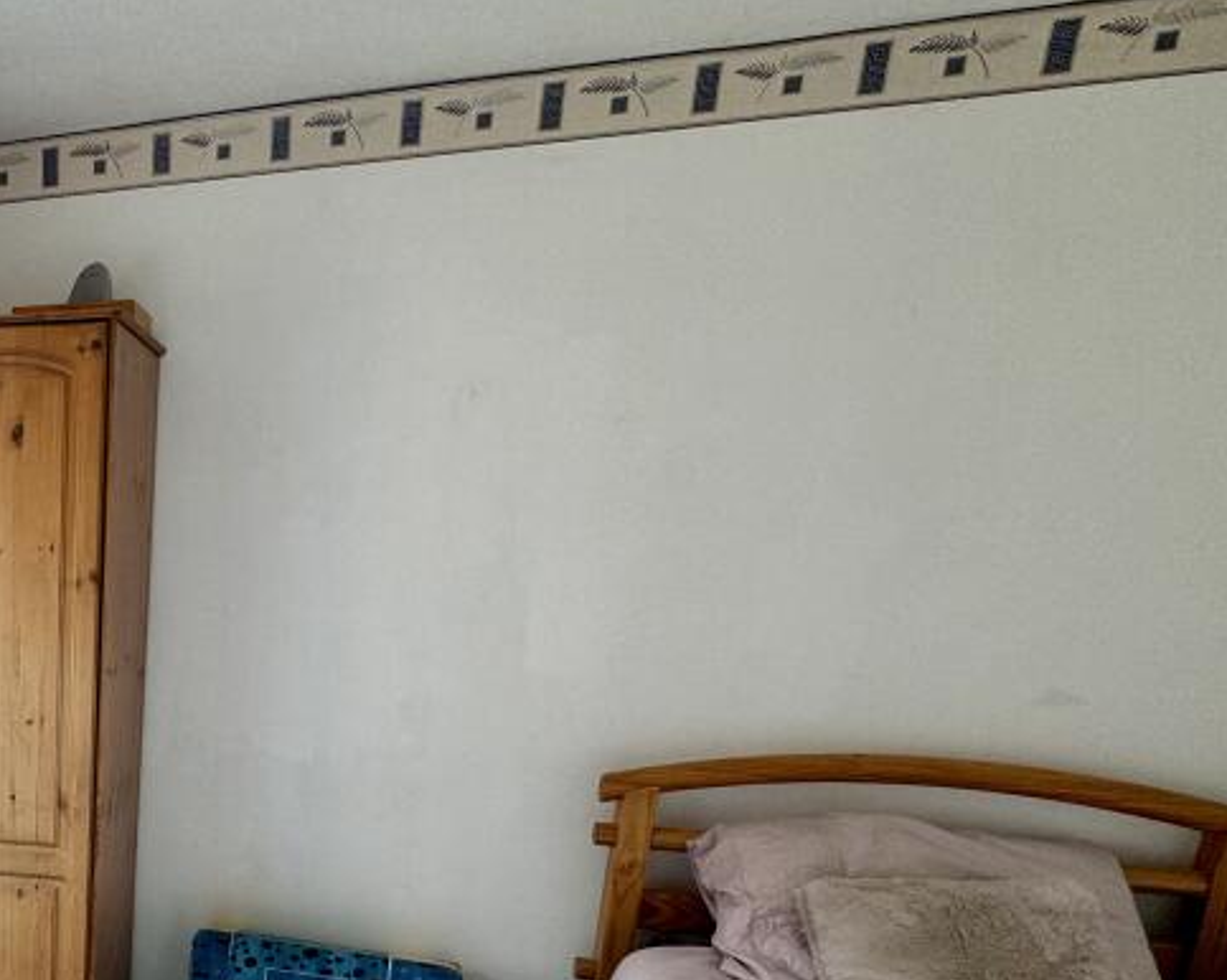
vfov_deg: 47.9
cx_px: -25
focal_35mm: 29
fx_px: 1053
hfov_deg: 48.6
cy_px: 746
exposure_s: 1/100
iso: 125
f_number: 2.2
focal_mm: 2.22
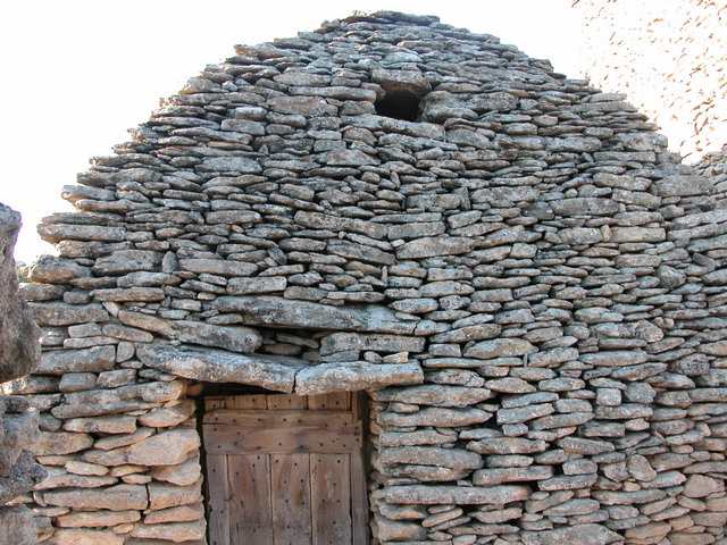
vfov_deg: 40.7
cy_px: 272
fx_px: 735
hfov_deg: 52.6
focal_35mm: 35
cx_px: 364
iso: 100
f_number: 3.5
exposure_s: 1/107
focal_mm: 8.9
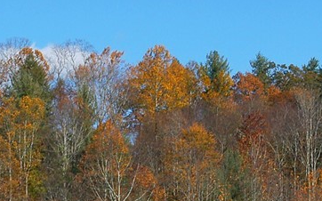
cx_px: 132
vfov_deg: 6.4
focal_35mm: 202
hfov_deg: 10.4
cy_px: 305
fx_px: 1772
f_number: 6.3
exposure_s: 1/250
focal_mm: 44
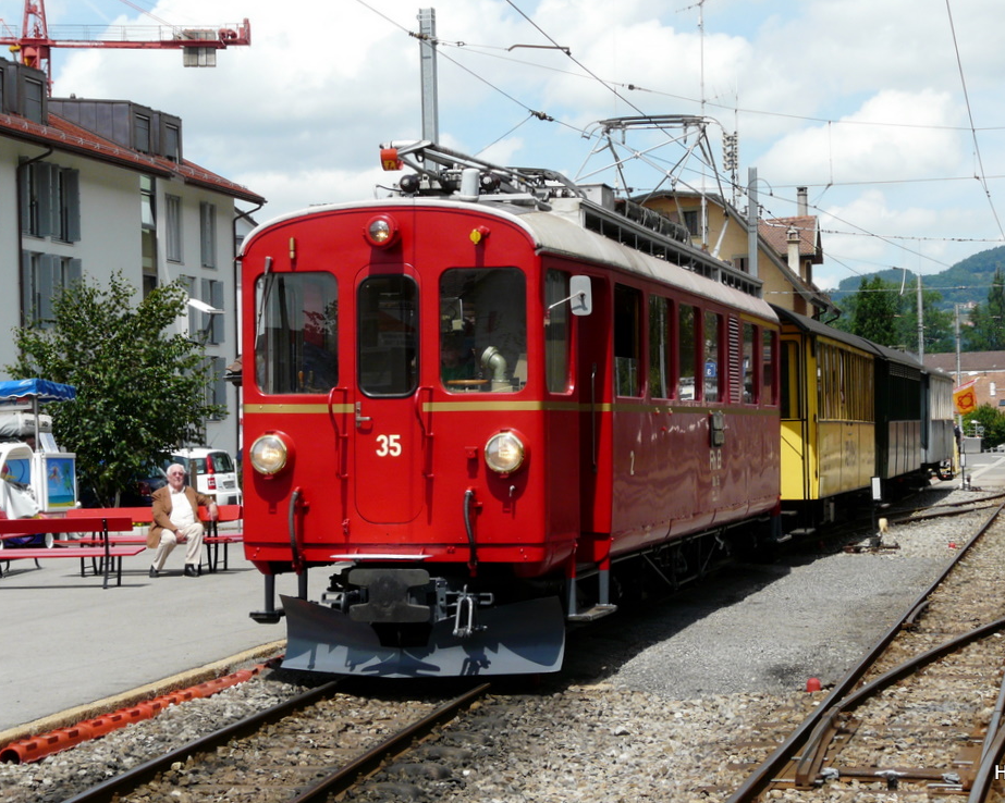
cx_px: 513
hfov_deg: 26.1
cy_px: 397
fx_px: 2171
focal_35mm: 73
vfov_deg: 21.0
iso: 100
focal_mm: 11.4
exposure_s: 1/500
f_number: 5.6
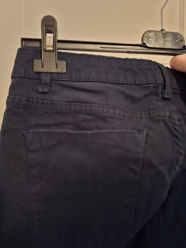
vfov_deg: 73.9
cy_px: 124
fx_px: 165
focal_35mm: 23
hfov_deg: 58.9
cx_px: 93
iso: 1250
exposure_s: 1/13
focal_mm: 5.54
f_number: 1.8
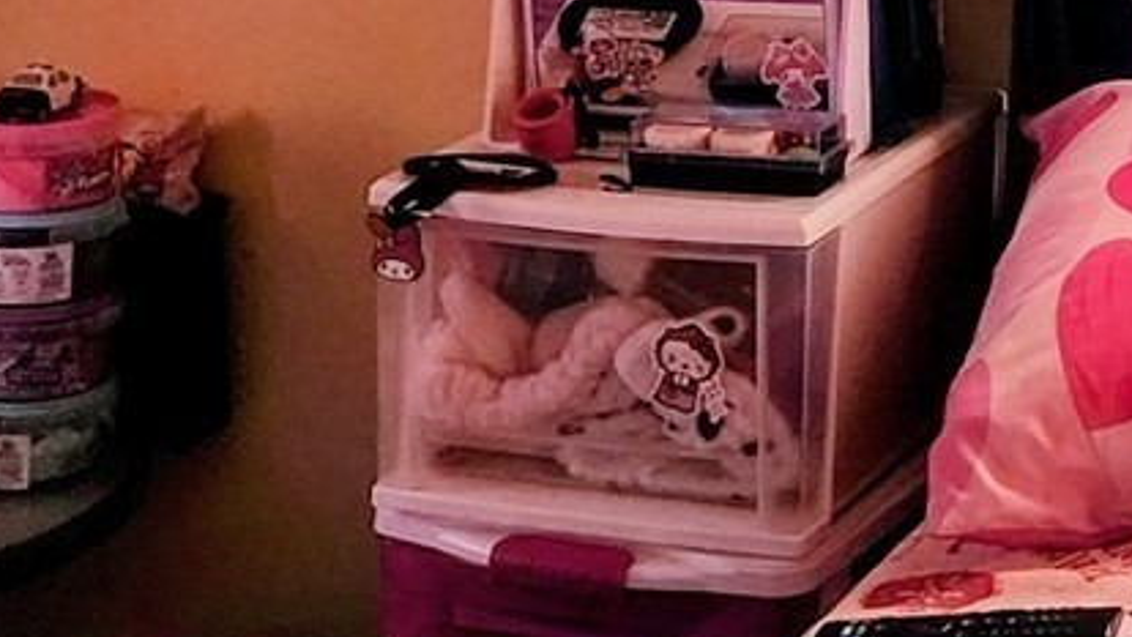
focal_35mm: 124
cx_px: 1296
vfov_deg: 9.0
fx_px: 3722
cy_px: -765
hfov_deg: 16.7
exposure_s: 1/120
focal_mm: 6.4
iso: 400
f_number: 1.8
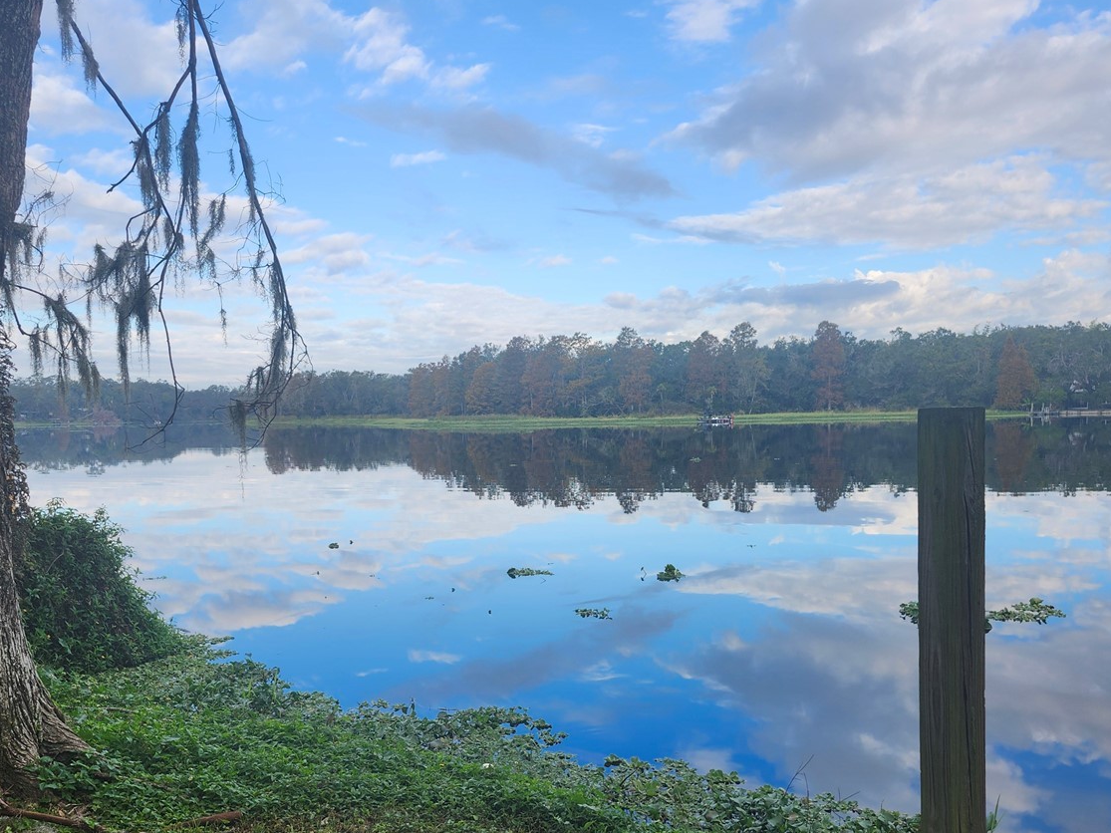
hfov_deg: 55.3
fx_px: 1059
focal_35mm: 33
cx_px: 572
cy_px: 522
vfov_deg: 42.6
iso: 25
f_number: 1.8
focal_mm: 5.54
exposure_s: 1/765
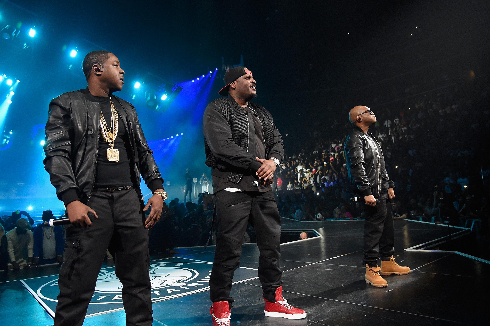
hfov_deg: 73.8
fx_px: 326
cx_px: 245
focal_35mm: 24
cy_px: 163
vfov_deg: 53.1
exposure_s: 1/640
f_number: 4
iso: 3200
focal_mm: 24
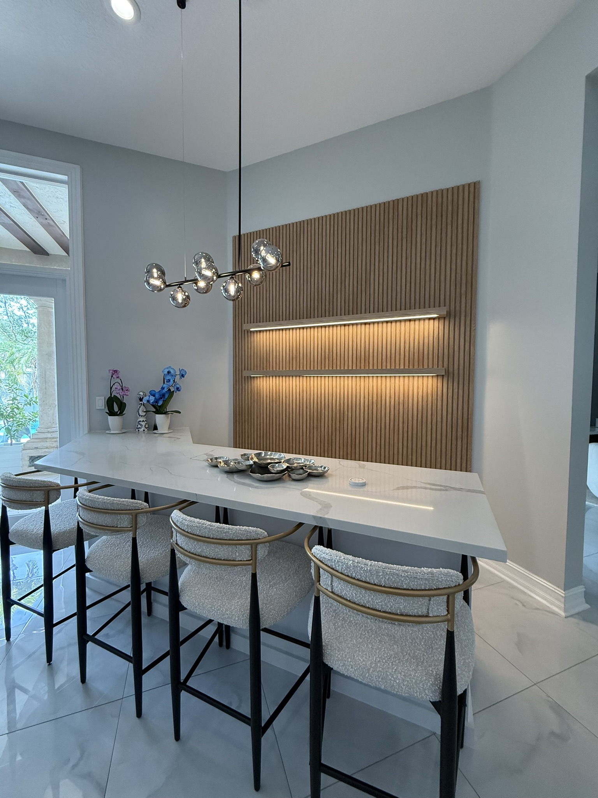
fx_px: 322
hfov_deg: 85.7
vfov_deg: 102.1
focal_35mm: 14
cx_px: 299
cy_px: 399
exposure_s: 1/125
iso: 250
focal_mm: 2.22
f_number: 2.2
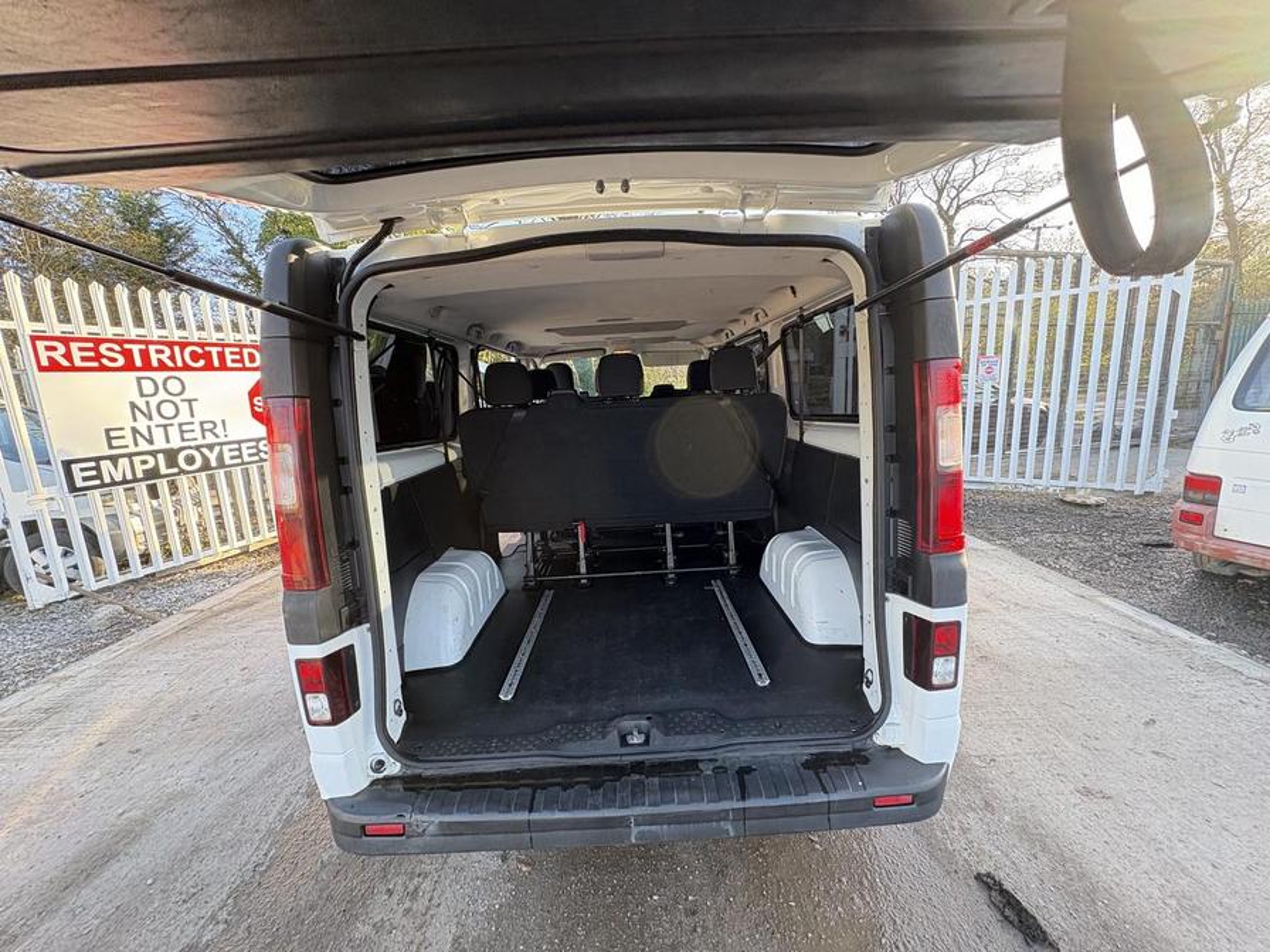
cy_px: 476
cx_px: 635
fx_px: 514
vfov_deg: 85.7
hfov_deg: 102.1
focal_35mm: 14
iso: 160
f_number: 2.2
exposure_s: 1/99
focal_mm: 2.22
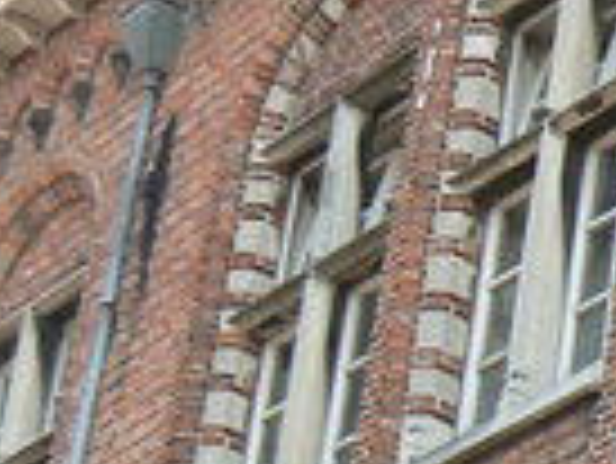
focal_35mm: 210
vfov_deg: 7.1
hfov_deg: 9.0
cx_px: 1079
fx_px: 3740
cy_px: 410
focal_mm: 6
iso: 100
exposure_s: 1/500
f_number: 3.6
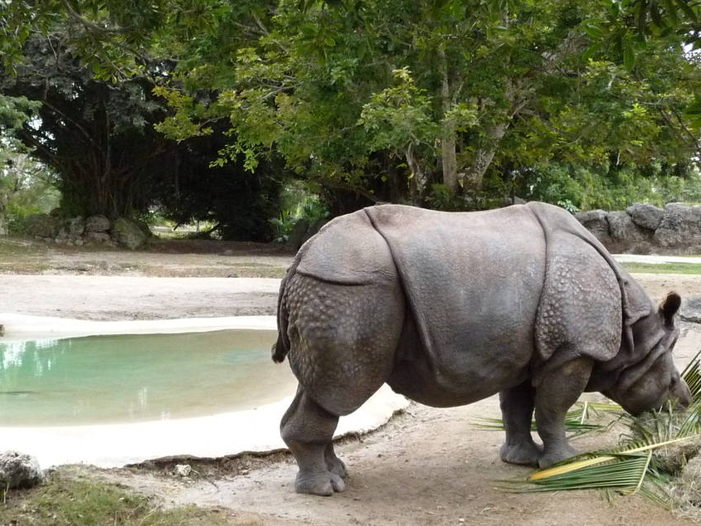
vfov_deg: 27.5
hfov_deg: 35.9
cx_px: 244
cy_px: 292
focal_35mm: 53
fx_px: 1073
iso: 400
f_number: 3.3
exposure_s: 1/500
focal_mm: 4.7
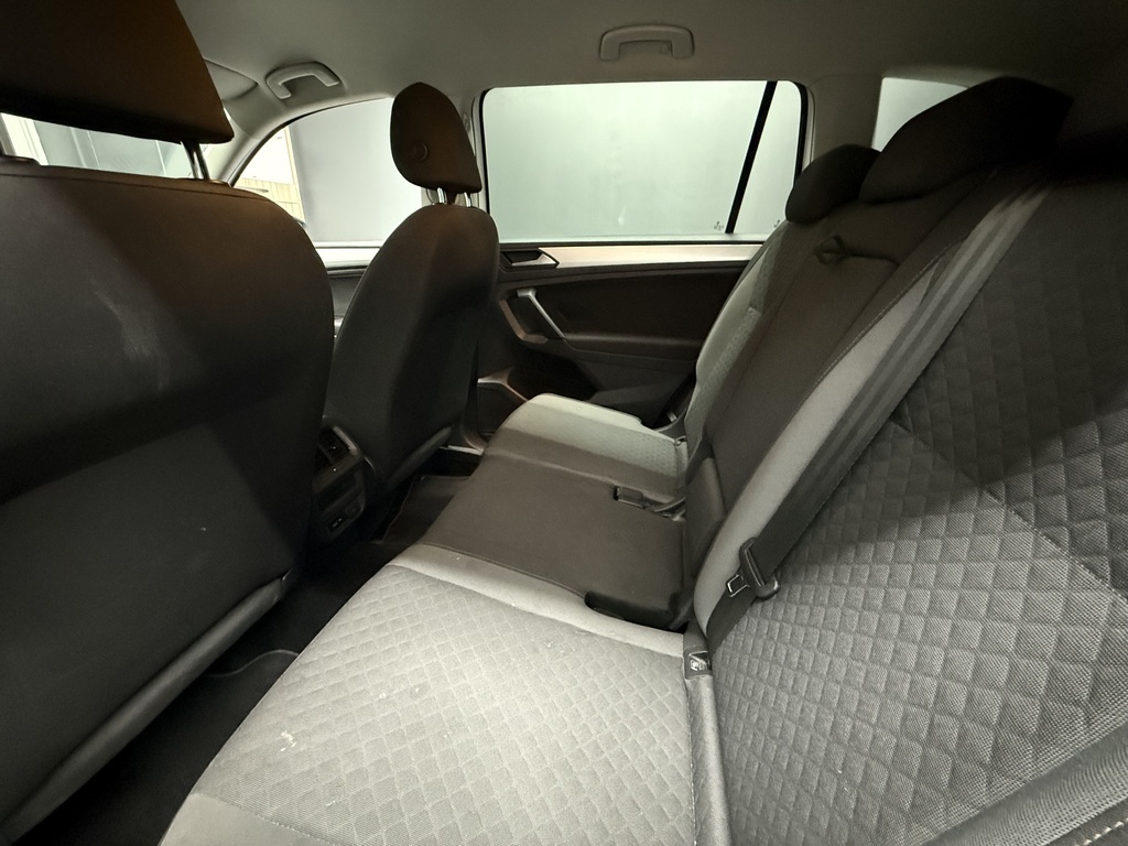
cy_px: 423
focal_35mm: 14
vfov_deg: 85.7
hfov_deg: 102.1
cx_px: 564
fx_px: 456
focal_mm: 2.22
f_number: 2.2
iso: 2500
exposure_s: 1/25
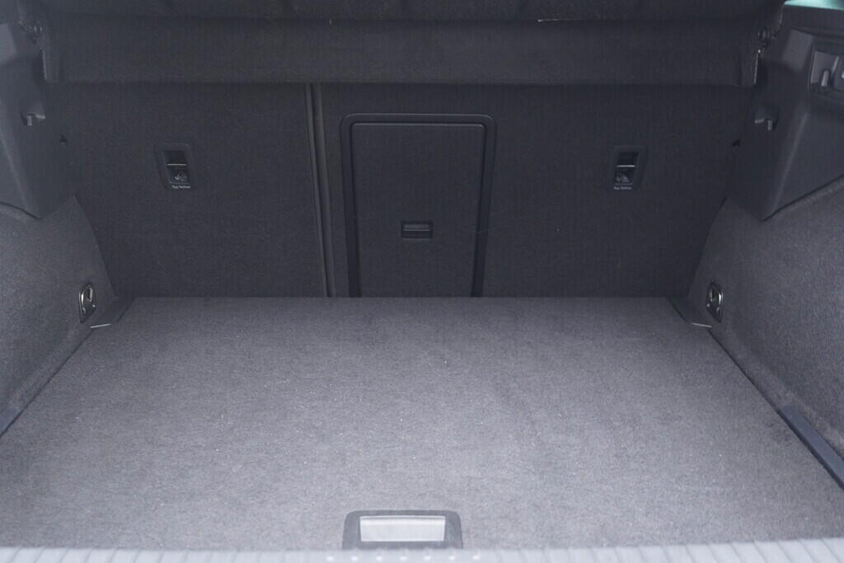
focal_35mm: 36
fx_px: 844
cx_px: 422
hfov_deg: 53.1
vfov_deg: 36.9
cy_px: 282
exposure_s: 1/40
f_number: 2.8
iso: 1600
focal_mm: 24
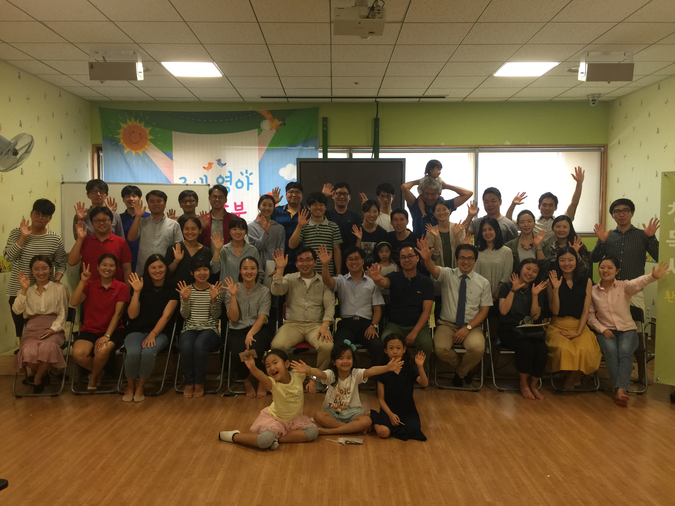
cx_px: 338
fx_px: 565
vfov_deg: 48.2
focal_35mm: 29
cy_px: 253
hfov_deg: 61.7
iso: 64
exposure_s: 1/15
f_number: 2.2
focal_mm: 4.15
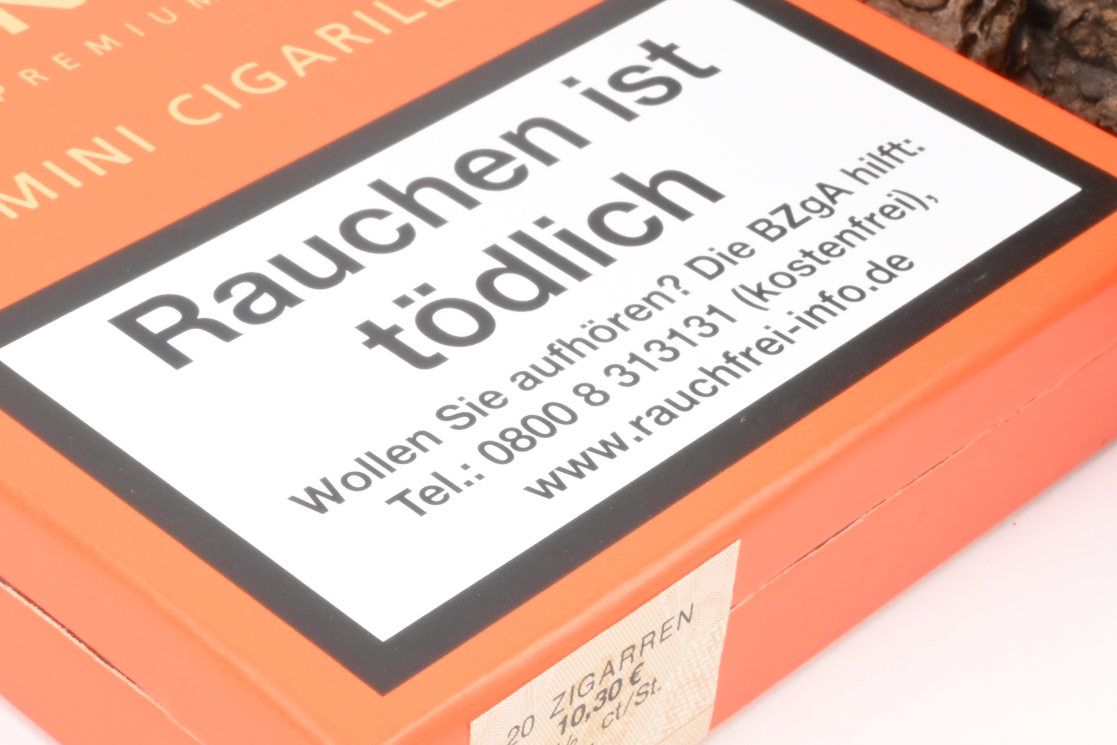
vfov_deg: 14.1
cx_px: 388
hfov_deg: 21.0
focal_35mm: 97
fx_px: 3010
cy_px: 337
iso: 640
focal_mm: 30
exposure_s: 1/15
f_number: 22
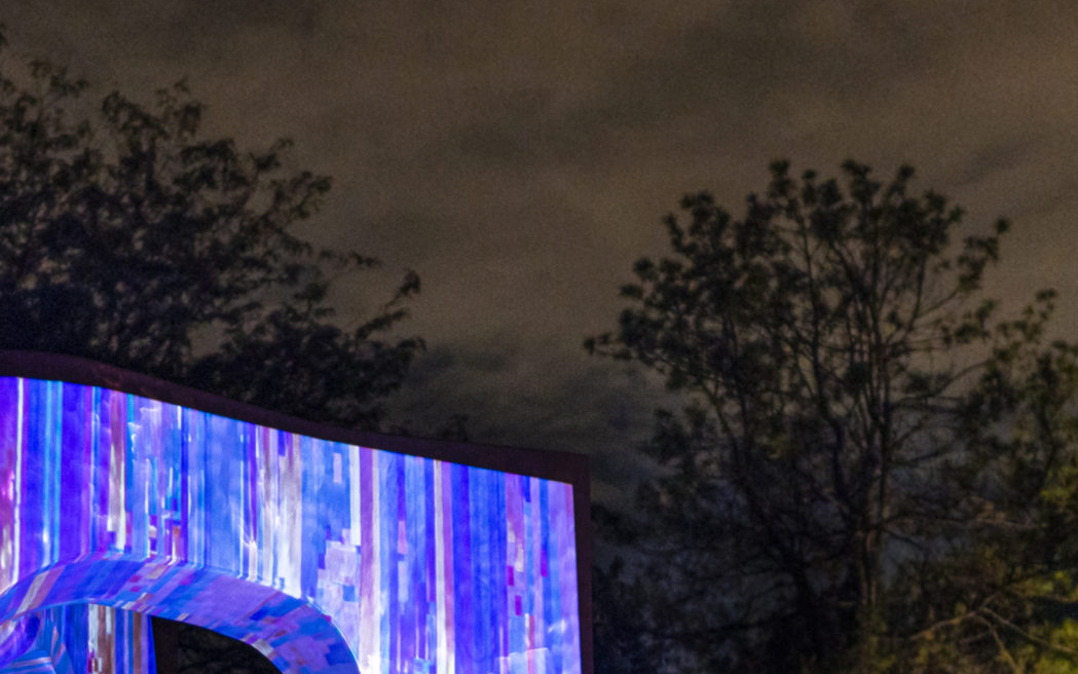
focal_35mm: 87
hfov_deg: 23.7
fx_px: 2556
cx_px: 403
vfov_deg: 14.6
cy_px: 761
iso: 2000
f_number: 1.4
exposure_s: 1/80
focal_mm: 35
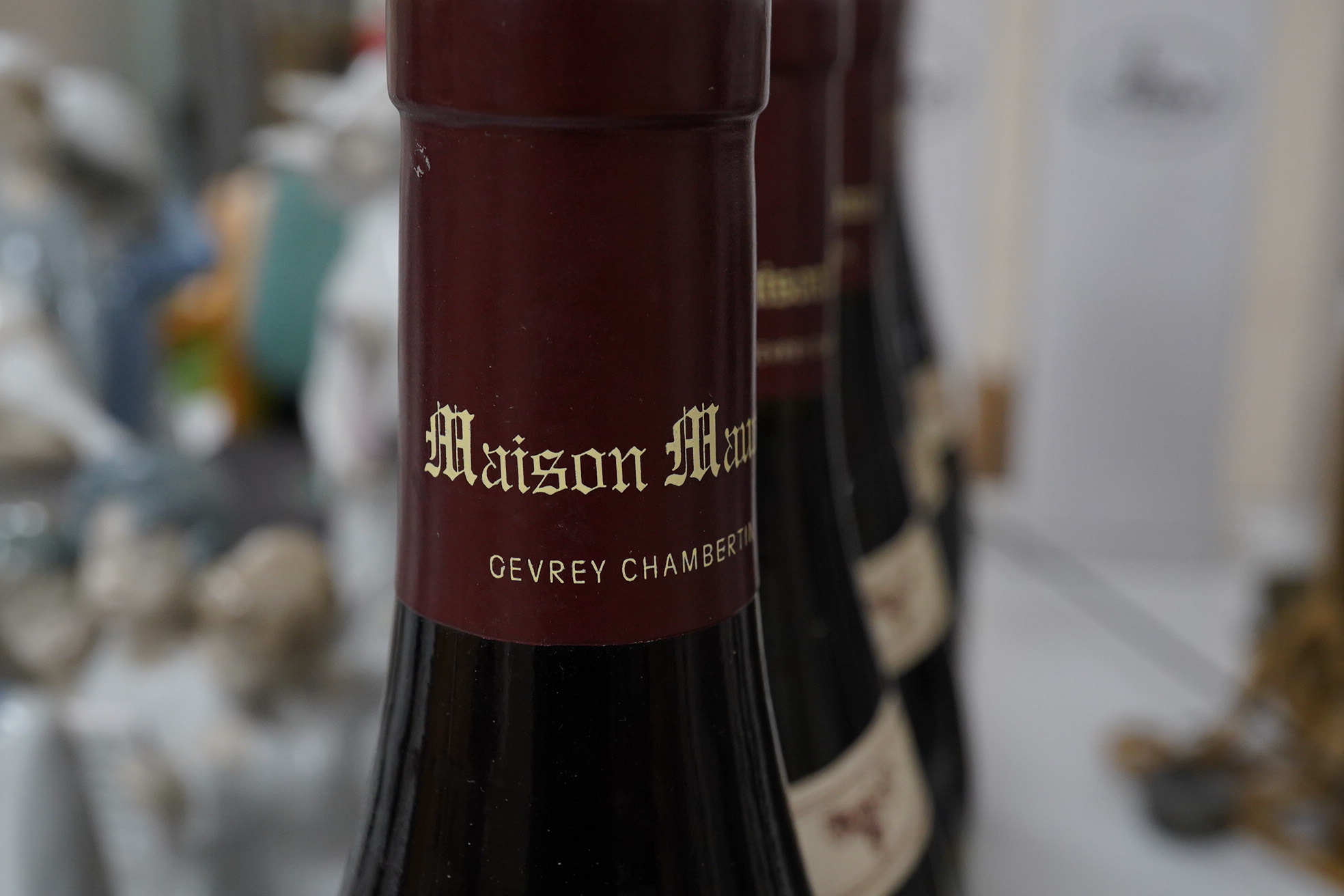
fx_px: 1680
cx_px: 672
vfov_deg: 29.9
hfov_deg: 43.6
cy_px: 448
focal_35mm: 45
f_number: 11
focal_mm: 30
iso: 2000
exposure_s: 1/125
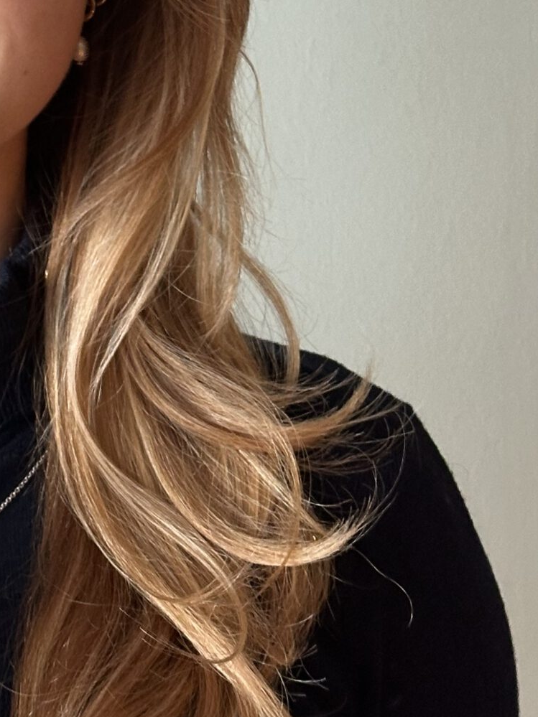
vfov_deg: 15.7
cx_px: -73
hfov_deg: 11.8
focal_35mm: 123
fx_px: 2549
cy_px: 10
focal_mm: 6.86
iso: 250
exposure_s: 1/44
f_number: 1.78
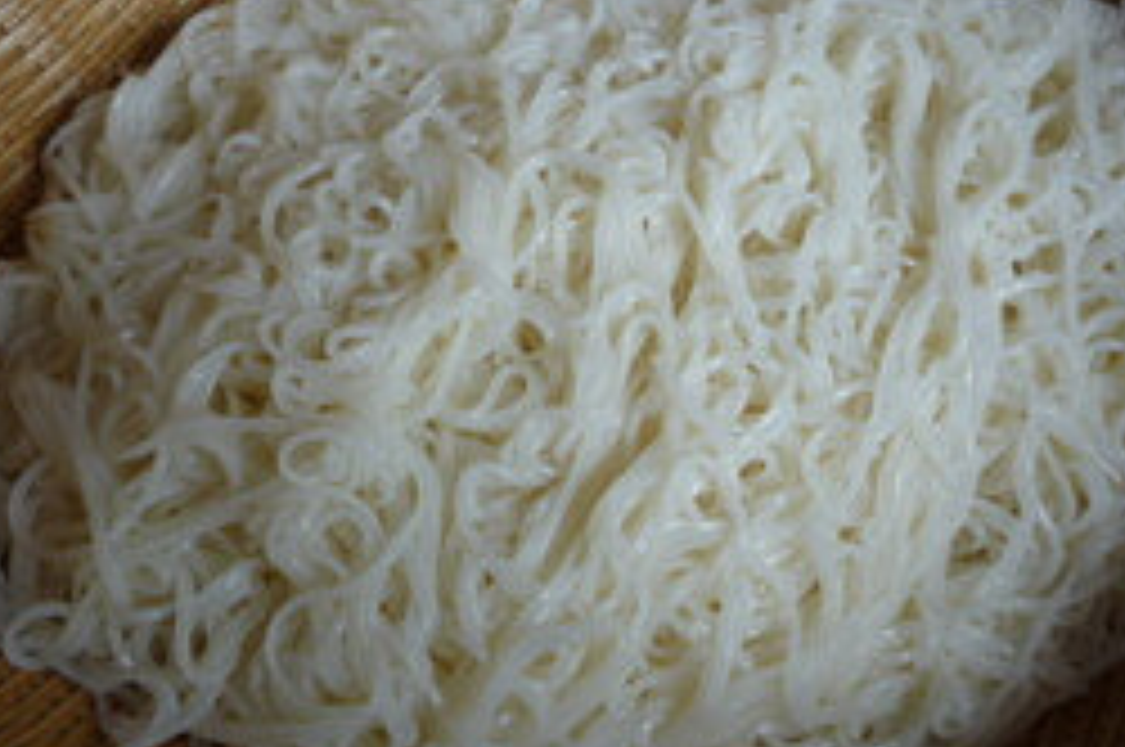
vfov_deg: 29.8
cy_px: 333
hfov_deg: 43.6
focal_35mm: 45
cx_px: 639
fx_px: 1404
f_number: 3.3
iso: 100
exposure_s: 1/50
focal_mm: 5.2
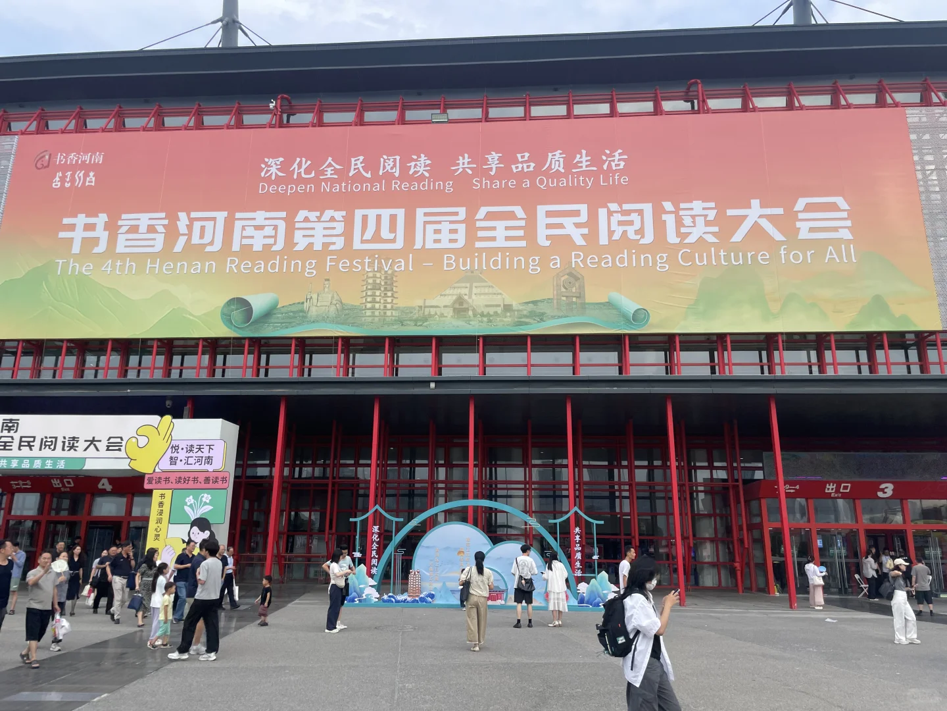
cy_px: 356
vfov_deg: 53.1
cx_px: 474
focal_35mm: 26
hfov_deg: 67.3
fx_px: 711
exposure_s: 1/1195
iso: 50
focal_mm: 4.2
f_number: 1.6
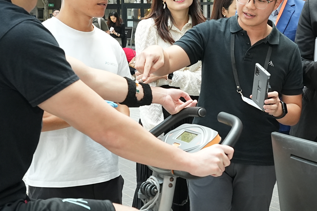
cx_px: 298
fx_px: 599
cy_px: 82
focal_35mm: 68
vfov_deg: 20.0
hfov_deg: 28.3
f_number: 6.3
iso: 1600
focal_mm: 25
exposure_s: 1/125
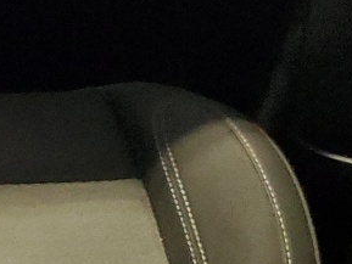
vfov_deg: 10.3
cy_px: 228
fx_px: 1465
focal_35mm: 144
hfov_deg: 11.7
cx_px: -442
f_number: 1.5
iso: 412
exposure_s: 1/15
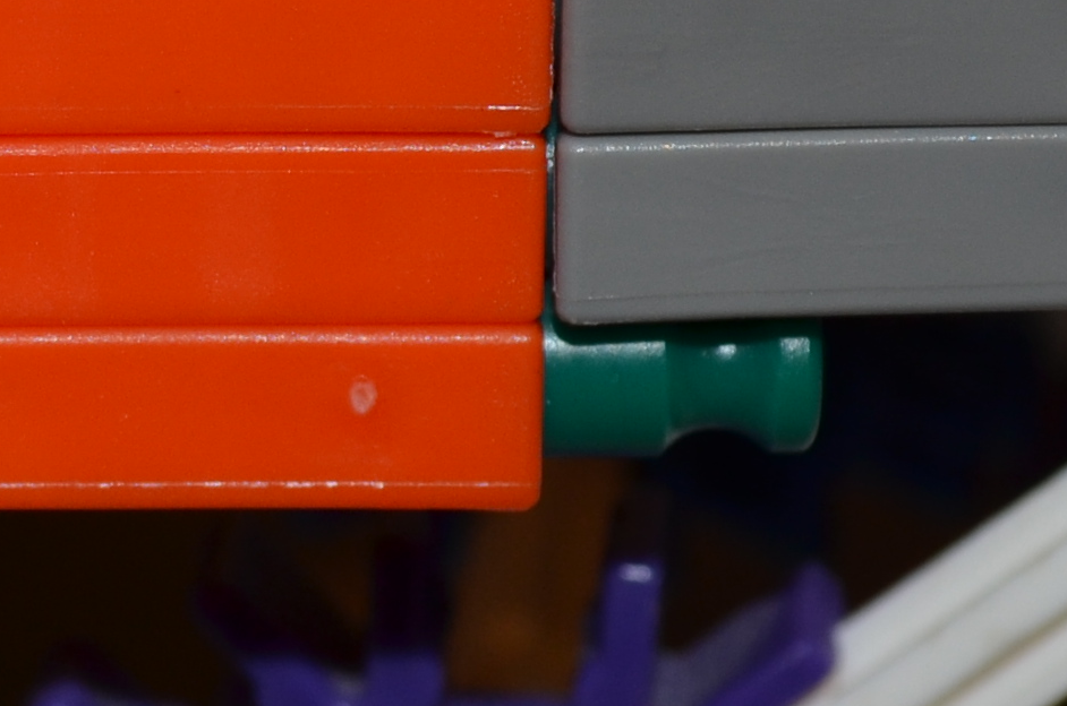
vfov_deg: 5.4
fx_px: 7424
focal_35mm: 251
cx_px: -71
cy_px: 103
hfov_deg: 8.2
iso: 200
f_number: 5.6
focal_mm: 32
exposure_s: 1/30
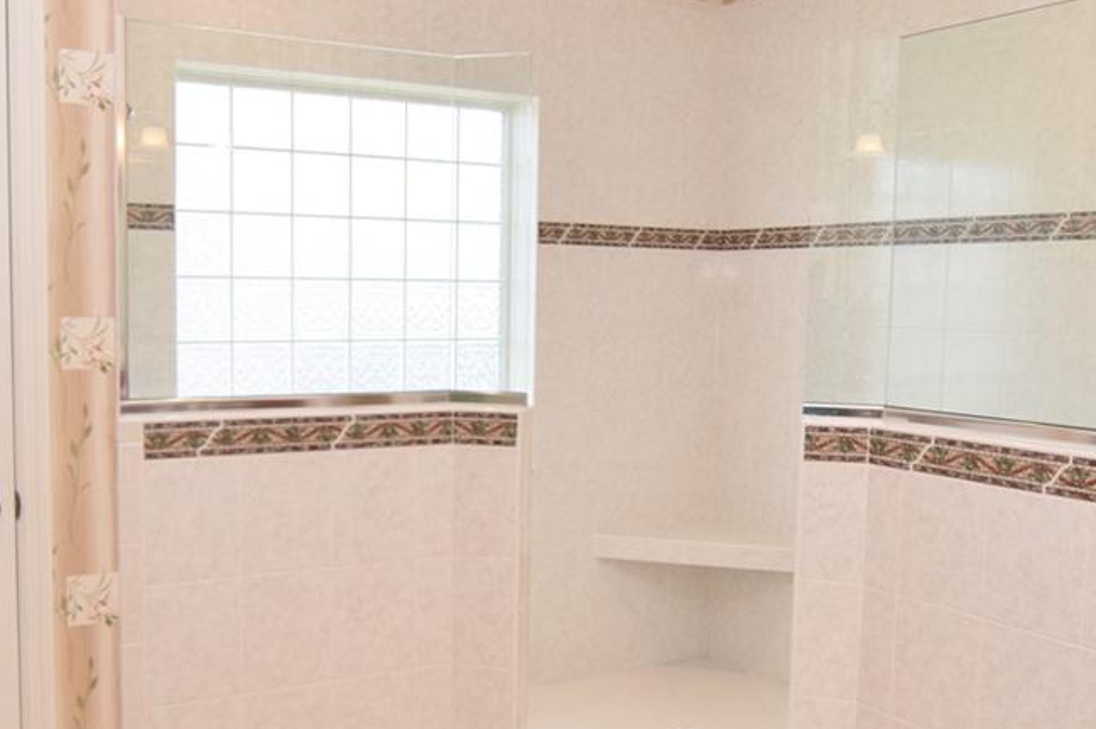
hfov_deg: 51.8
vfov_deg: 35.9
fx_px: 1126
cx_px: 478
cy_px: 407
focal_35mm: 37
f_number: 4
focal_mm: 10
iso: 200
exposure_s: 1/60
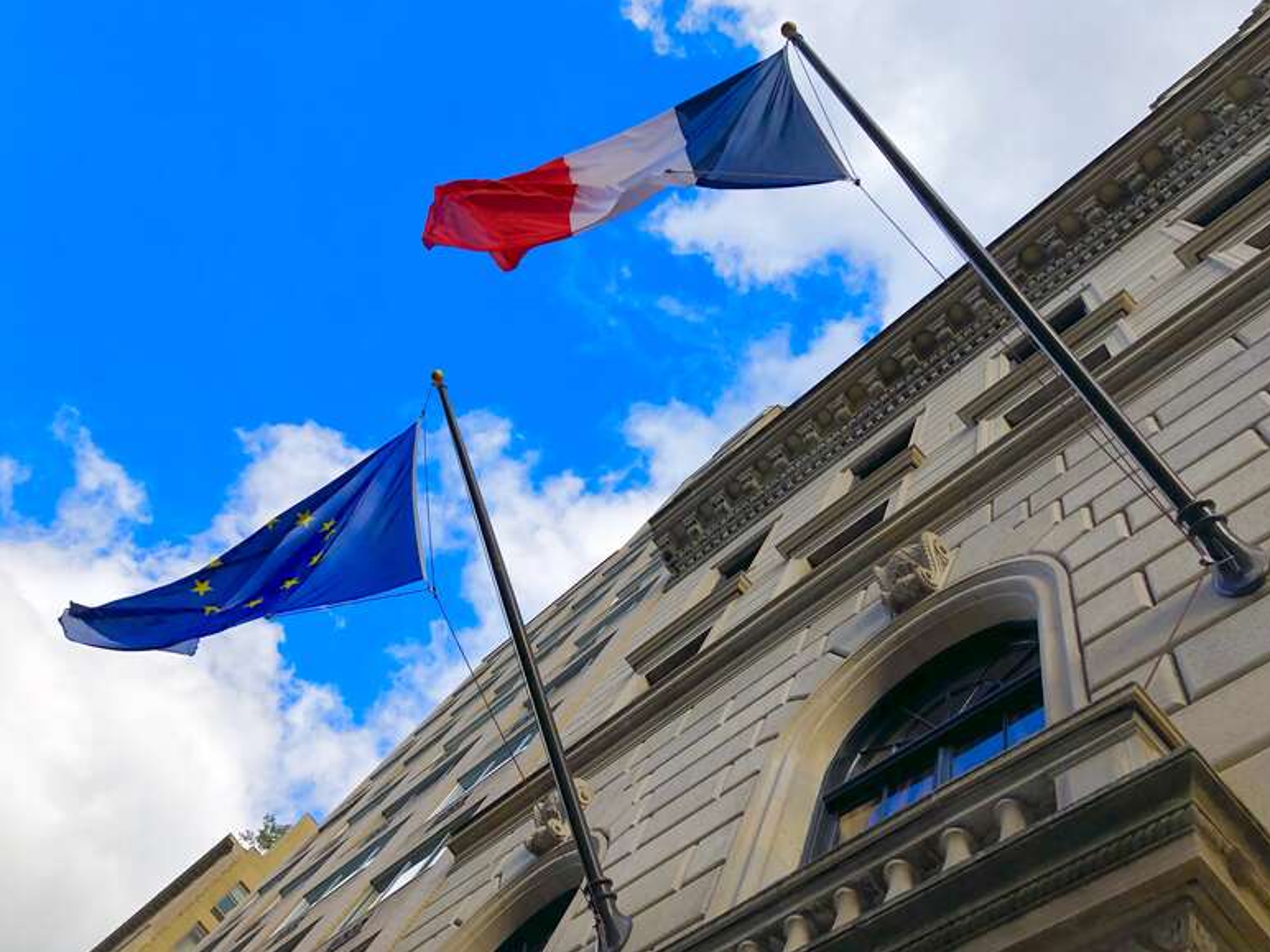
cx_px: 632
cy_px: 462
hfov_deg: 61.7
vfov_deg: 48.2
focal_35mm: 29
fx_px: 1064
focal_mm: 4
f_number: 1.8
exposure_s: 1/838
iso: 20
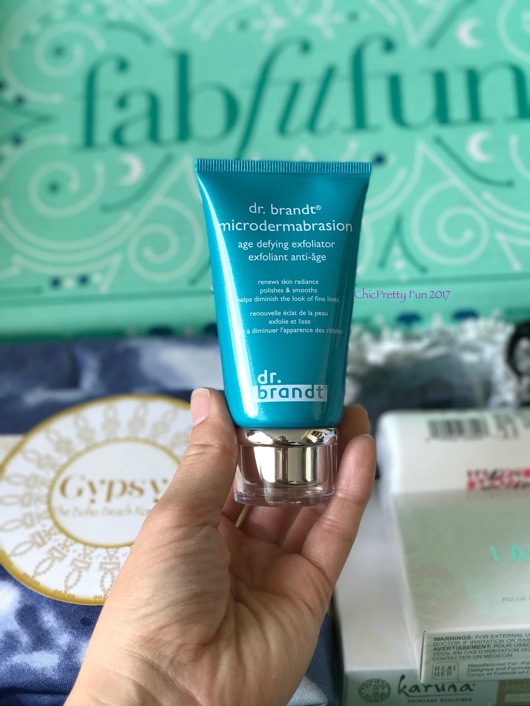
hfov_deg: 25.7
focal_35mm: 57
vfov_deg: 33.8
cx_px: 265
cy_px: 353
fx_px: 1164
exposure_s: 1/60
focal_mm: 6.6
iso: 80
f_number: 2.8
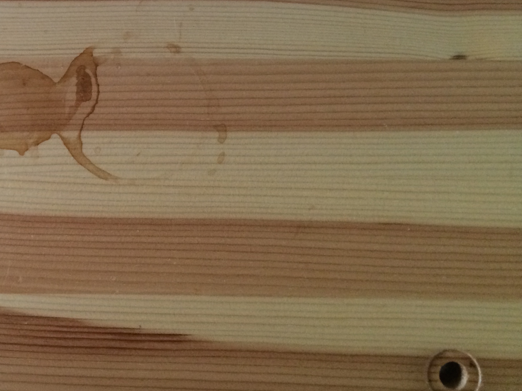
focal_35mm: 53
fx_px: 799
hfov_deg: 34.1
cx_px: 49
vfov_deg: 27.1
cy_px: 93
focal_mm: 4.15
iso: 160
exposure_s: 1/30
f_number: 2.2
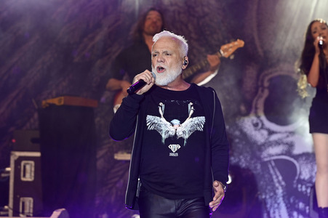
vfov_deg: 7.8
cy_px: 109
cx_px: 164
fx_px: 1593
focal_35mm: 175
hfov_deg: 11.8
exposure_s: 1/500
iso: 1600
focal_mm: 175
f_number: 4.5
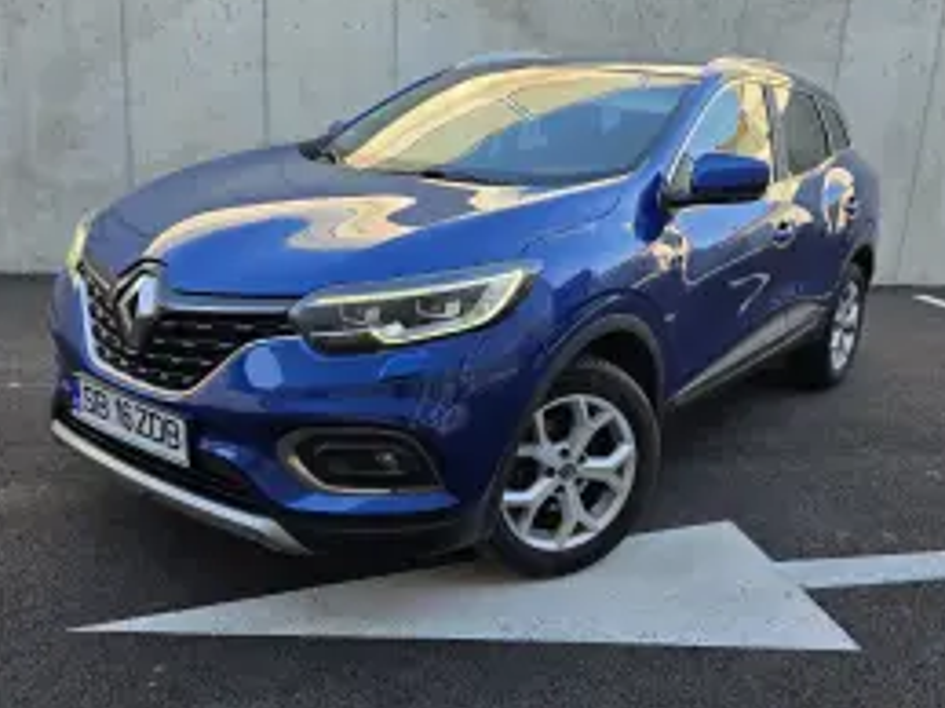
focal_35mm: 32
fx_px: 873
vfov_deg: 44.1
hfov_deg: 56.8
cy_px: 336
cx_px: 489
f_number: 1.7
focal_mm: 6.3
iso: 80
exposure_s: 1/1457
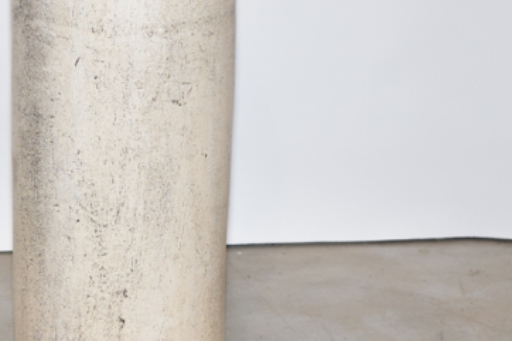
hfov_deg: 14.0
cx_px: 116
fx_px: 2074
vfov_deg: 9.4
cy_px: 173
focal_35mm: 146
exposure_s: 1/125
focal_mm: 55
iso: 800
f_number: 5.6
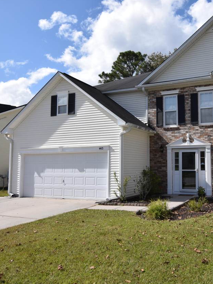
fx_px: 254
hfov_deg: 43.5
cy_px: 141
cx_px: 167
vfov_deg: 58.4
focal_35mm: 31
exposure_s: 1/100
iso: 100
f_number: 14
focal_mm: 14
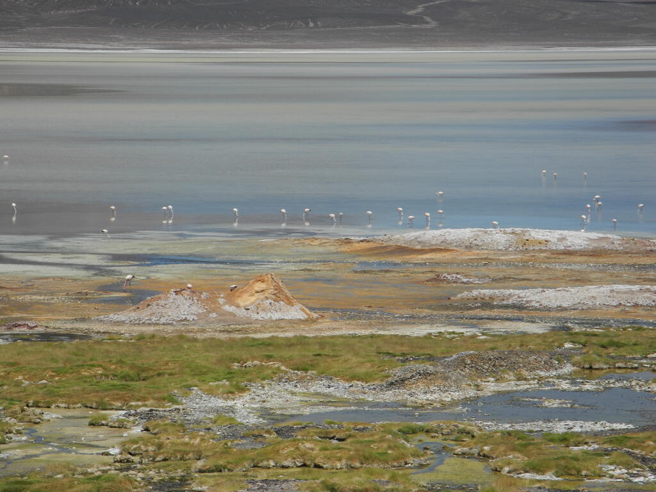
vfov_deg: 7.4
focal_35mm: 200
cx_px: 328
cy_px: 246
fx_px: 3790
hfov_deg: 9.9
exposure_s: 1/1000
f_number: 5.6
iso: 100
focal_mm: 42.6
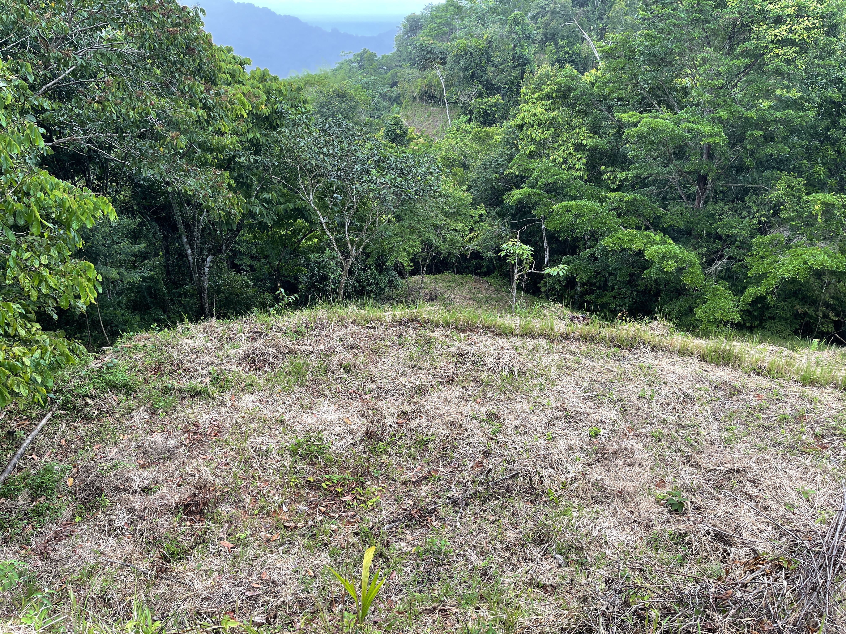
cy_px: 317
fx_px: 635
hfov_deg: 67.3
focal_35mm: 26
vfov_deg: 53.1
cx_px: 423
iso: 32
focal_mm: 5.1
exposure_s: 1/191
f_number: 1.6
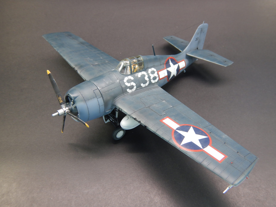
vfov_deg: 48.2
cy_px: 104
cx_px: 138
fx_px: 231
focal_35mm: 29
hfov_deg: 61.7
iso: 125
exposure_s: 1/80
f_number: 2.8
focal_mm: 5.1
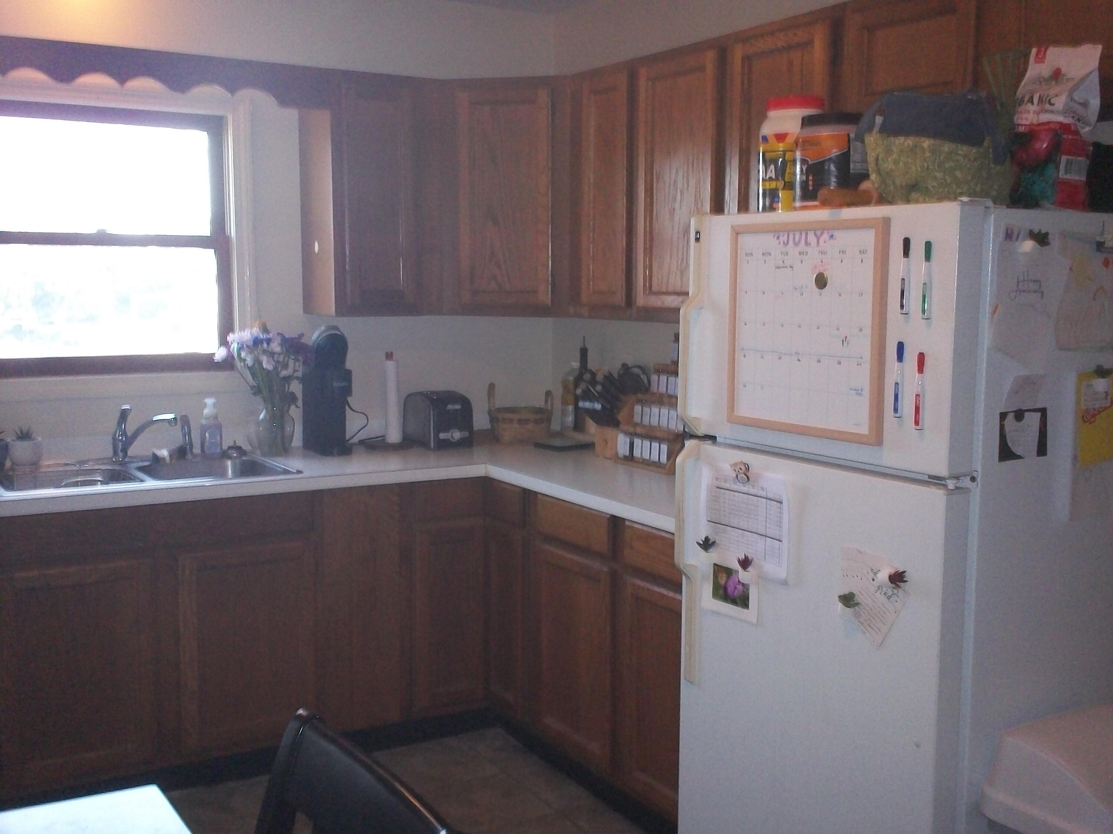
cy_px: 417
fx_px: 1222
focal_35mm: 38
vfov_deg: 37.7
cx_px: 556
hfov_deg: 49.0
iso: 250
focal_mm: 6.3
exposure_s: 1/30
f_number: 4.5
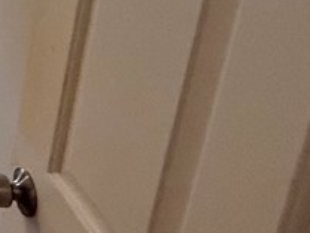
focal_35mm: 69
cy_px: -111
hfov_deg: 17.6
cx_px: -341
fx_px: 618
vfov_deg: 18.9
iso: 400
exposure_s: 1/120
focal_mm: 2.22
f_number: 2.2
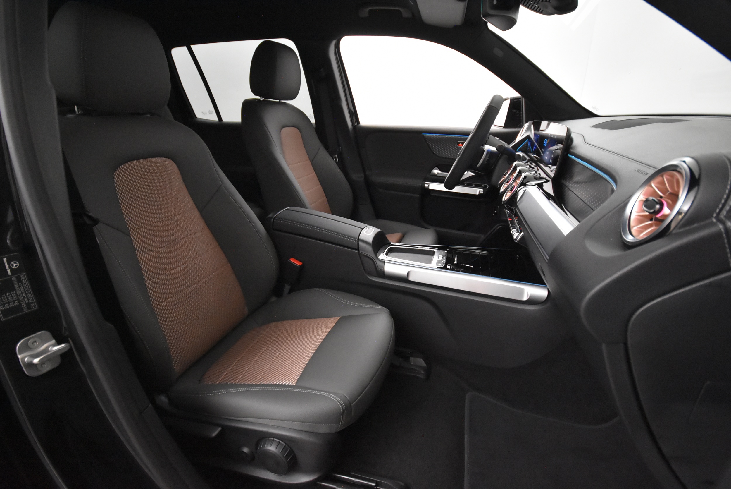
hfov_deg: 90.0
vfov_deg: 67.5
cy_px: 244
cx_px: 366
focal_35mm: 18
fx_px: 366
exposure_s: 1/60
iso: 7200
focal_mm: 12
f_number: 4.5
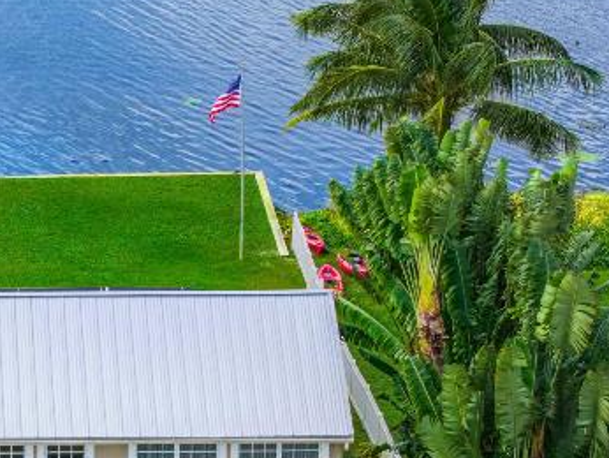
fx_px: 3644
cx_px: -120
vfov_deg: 7.2
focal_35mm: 207
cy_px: 319
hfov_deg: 9.4
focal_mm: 19.35
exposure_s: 1/640
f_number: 2.8
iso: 100
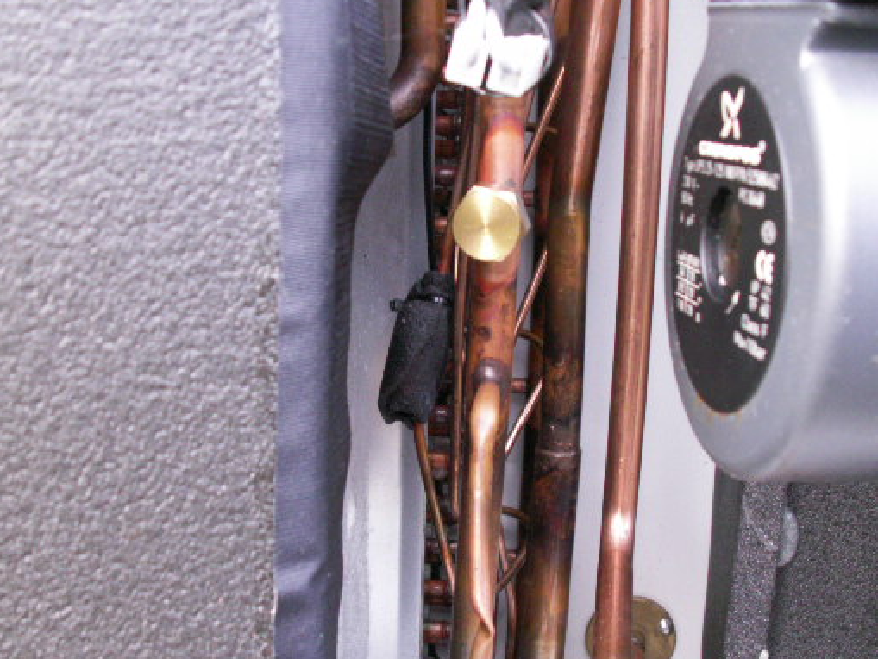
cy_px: 361
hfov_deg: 42.9
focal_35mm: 44
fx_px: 1116
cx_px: 411
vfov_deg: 32.9
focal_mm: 5.86
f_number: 2.8
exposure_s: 1/25
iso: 160
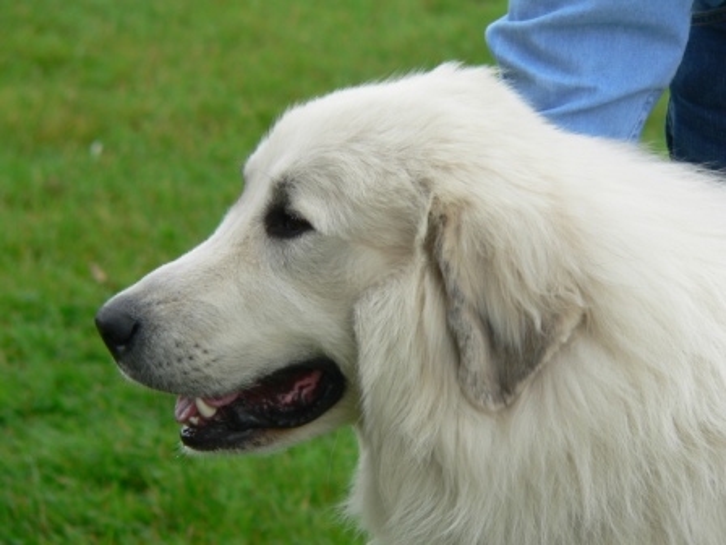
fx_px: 7362
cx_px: 363
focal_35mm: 351
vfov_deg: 4.2
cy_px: 272
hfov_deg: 5.6
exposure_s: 1/125
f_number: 4
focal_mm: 58.3
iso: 80
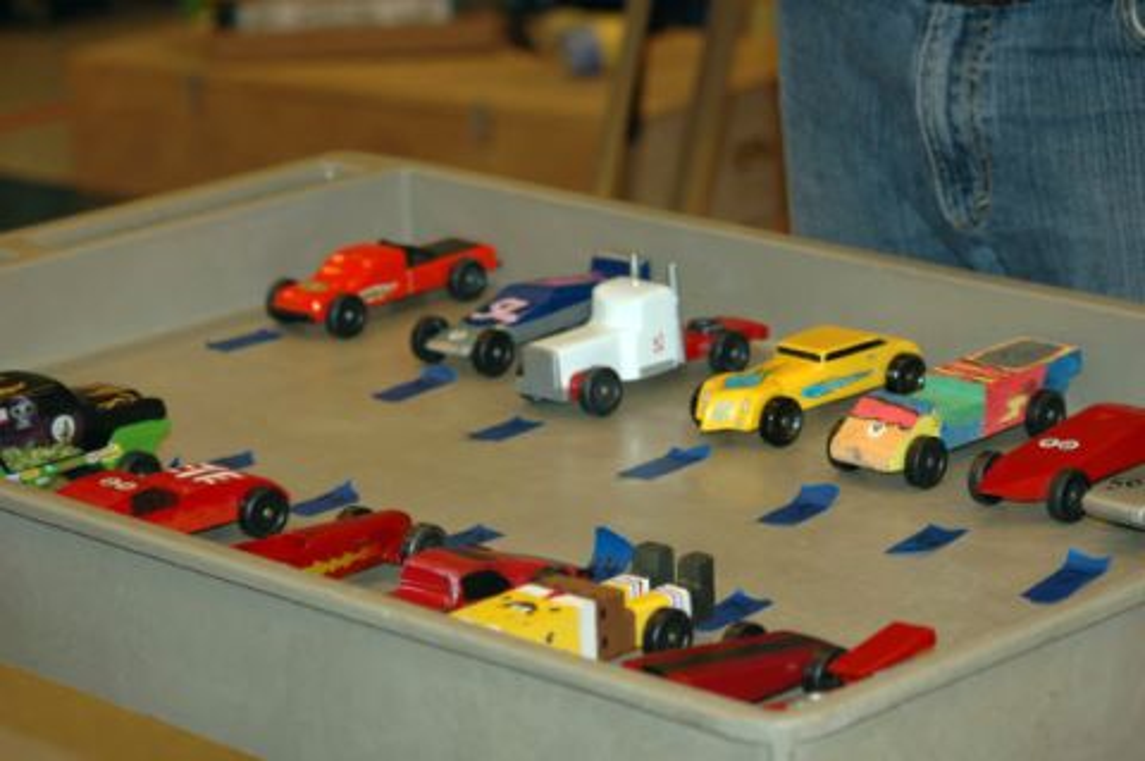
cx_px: 572
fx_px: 3336
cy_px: 380
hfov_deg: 19.5
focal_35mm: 105
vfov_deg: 13.0
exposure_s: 1/60
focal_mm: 70
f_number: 4
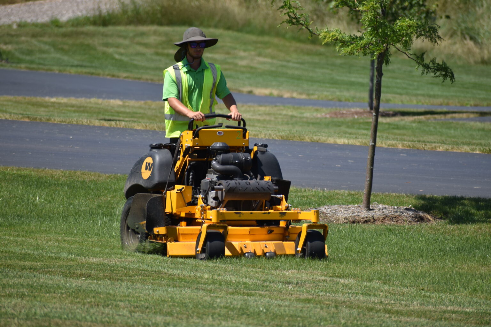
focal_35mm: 450
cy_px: 164
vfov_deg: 3.1
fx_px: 6137
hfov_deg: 4.6
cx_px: 246
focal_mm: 300
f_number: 6.3
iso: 160
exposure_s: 1/500
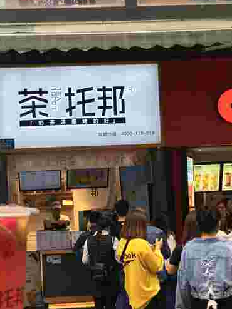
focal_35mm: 47
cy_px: 201
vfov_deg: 40.1
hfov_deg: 30.6
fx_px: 420
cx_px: 73
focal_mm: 4.15
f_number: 2.2
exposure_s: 1/100
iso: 25
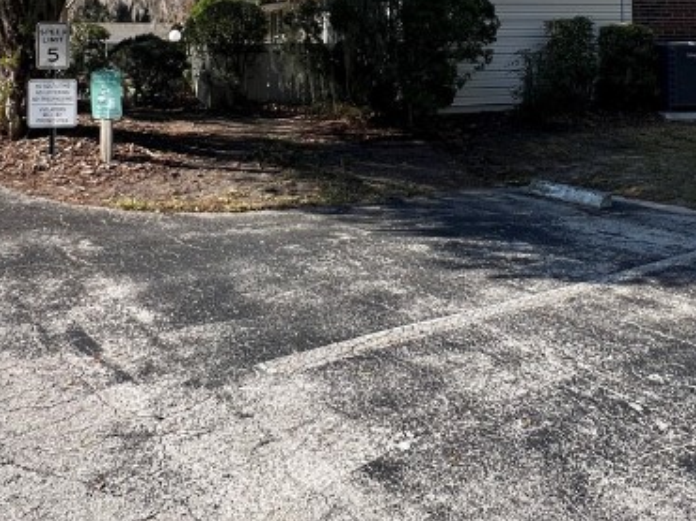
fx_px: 723
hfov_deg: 51.2
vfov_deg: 36.3
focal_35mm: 36
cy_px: 21
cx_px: 403
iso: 32
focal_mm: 1.57
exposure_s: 1/525
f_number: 1.8
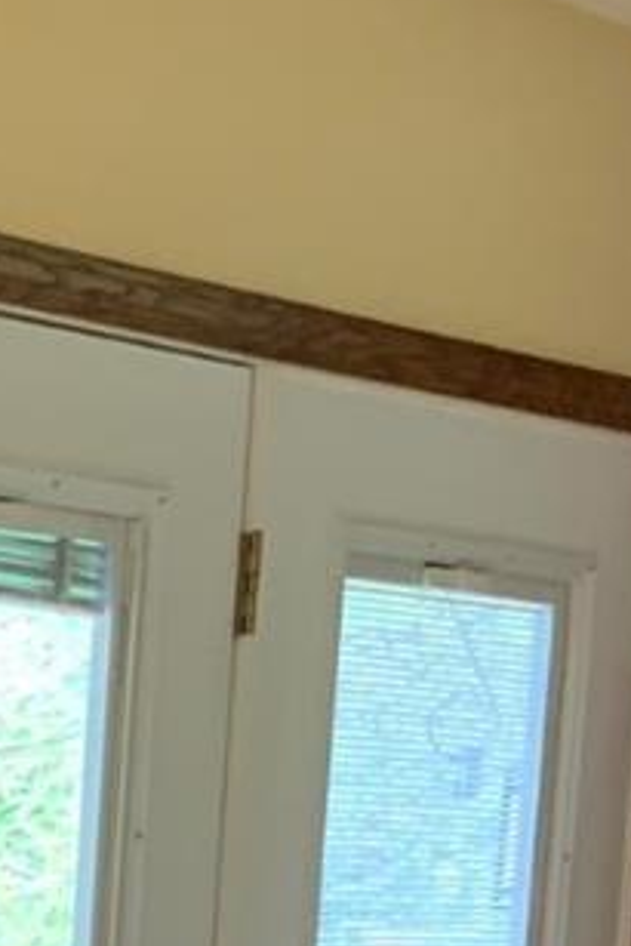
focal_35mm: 132
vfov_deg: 14.3
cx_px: -1354
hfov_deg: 8.5
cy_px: 1485
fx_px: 3466
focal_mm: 4.25
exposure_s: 1/60
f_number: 1.8
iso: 200
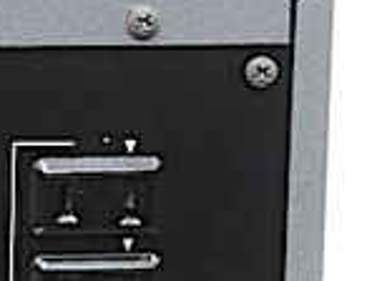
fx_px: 4534
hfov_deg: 4.6
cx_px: -762
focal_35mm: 417
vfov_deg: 3.5
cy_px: 371
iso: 200
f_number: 4.4
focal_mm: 11.7
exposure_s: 1/6
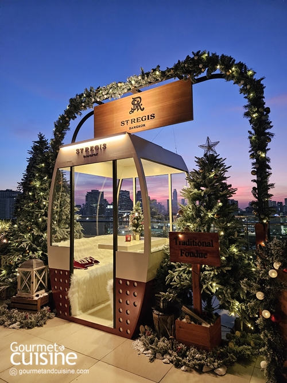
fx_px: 254
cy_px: 192
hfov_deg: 58.9
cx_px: 144
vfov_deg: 73.9
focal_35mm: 23
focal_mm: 5.4
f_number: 1.8
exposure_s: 1/100
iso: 1000
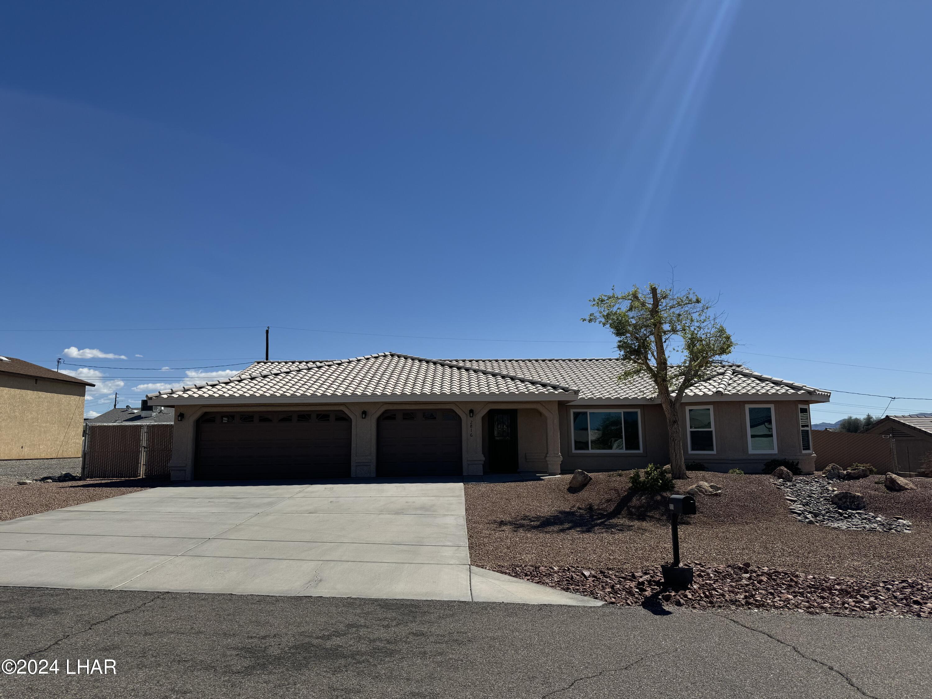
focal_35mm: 24
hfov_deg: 71.6
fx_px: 646
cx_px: 466
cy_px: 350
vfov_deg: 56.8
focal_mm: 6.86
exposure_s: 1/9009
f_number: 1.78
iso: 80
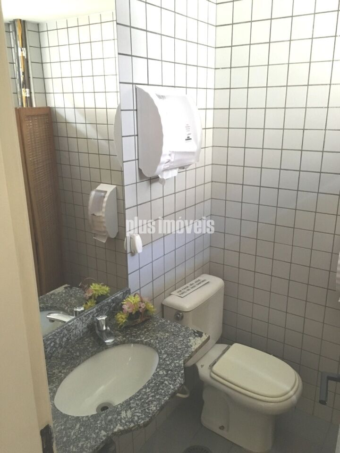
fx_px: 380
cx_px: 170
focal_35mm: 29
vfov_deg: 61.7
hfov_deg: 48.2
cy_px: 226
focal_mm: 4.15
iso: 200
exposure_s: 1/20
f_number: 2.2
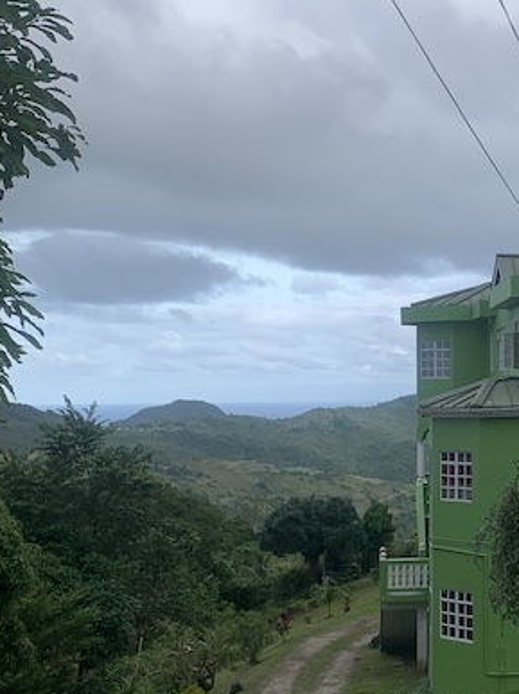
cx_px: 523
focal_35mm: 69
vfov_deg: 28.1
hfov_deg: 20.6
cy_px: 403
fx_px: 1381
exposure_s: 1/1513
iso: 25
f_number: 1.8
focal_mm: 4.25
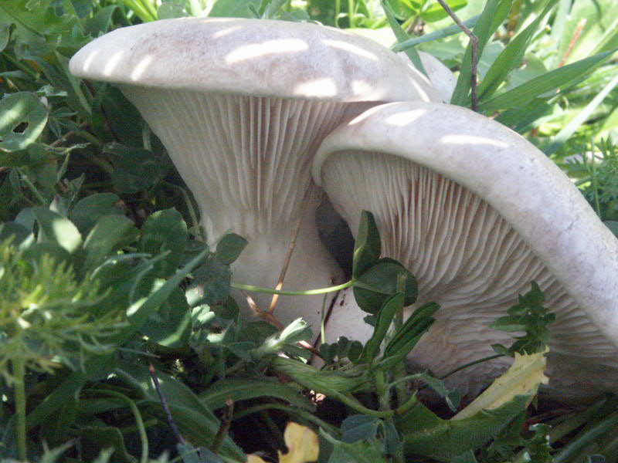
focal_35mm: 134
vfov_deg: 11.1
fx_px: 2392
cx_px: 309
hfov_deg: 14.7
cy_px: 232
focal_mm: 33.89
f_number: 8
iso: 800
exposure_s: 1/500
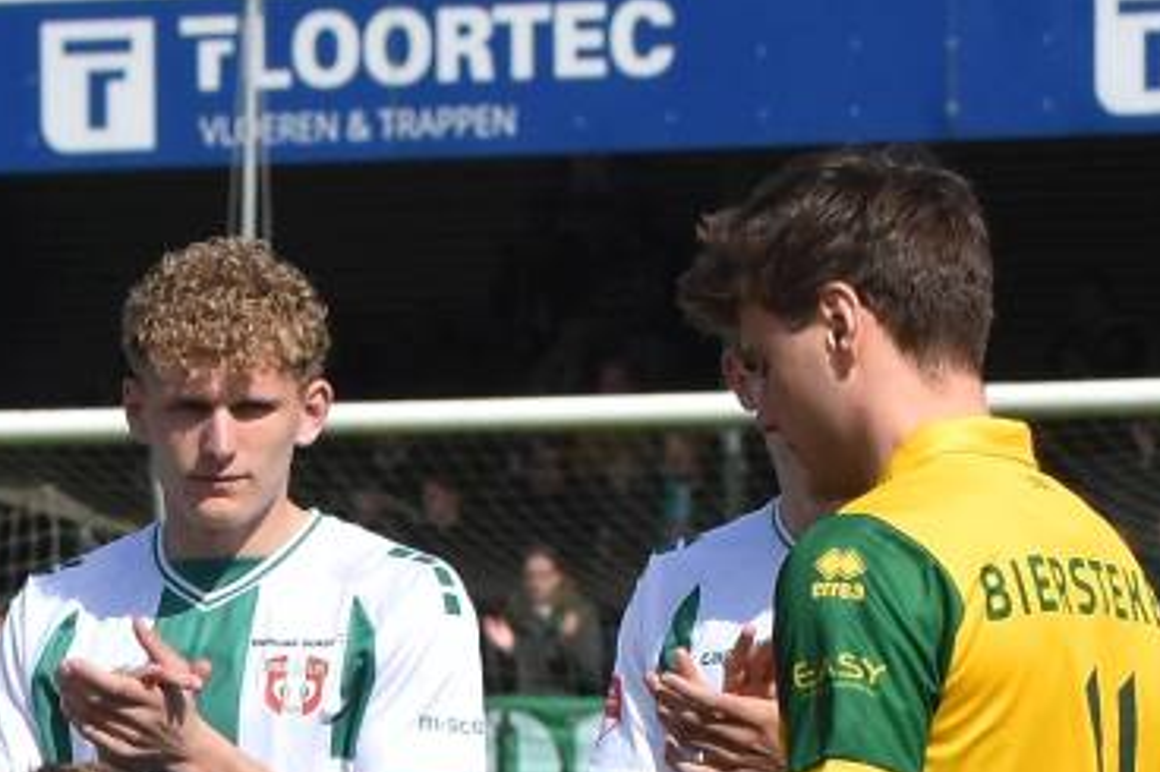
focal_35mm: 587
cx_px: -344
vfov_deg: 2.3
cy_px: 1251
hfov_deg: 3.5
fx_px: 18892
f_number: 5
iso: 400
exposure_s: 1/2000
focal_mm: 75
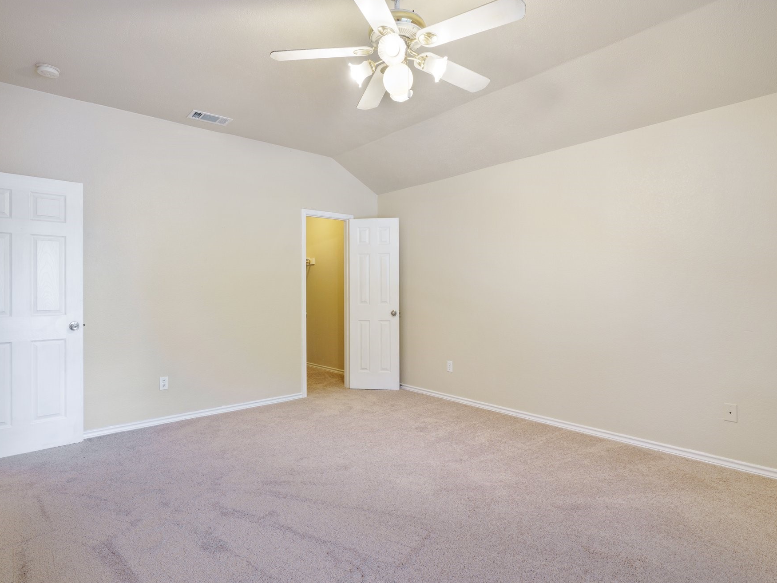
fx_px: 404
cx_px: 392
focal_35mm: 18
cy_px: 297
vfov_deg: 71.6
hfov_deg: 87.7
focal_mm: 16
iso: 200
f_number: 7.1
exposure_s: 1/1.67
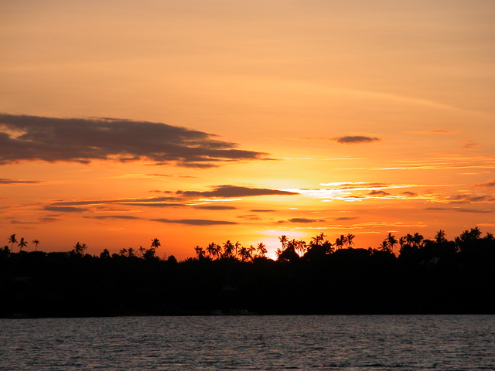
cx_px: 248
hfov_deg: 8.2
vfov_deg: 6.1
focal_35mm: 242
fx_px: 3461
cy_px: 186
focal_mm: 61.5
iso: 100
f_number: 5.2
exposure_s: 1/367
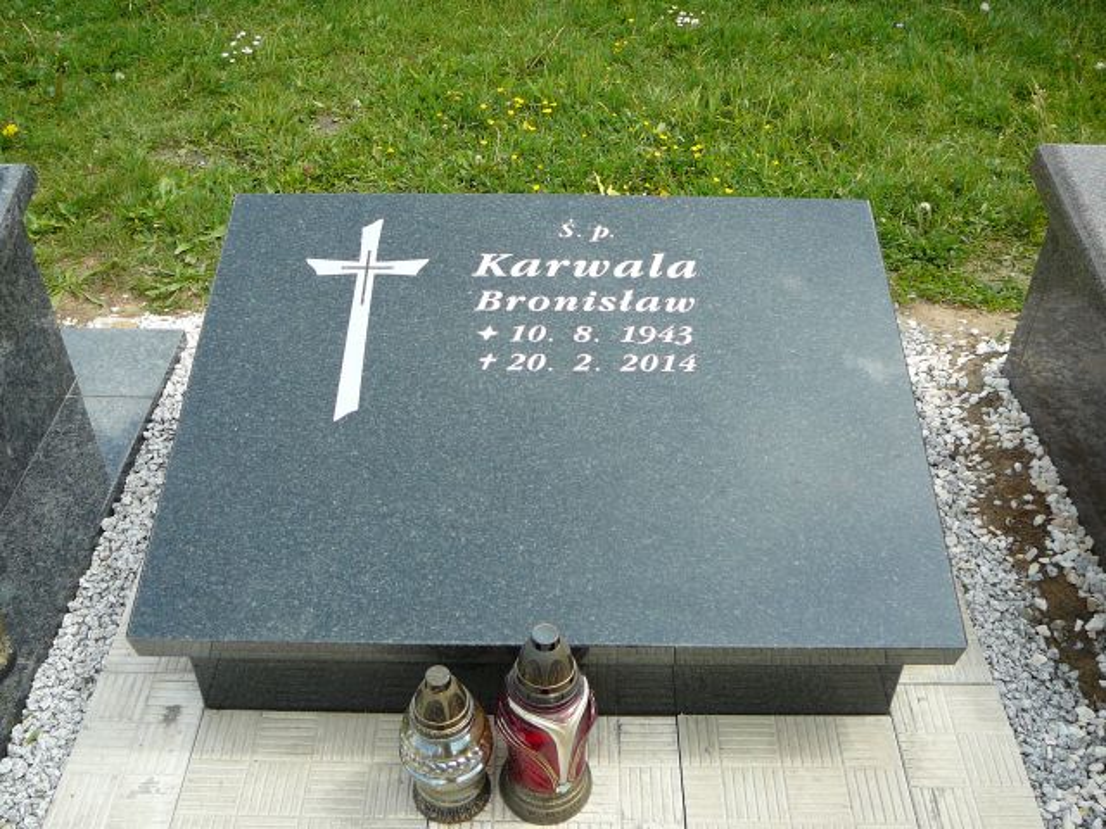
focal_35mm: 35
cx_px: 553
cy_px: 414
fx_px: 1118
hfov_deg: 52.6
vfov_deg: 40.7
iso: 80
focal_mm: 5.2
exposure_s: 1/400
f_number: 2.8
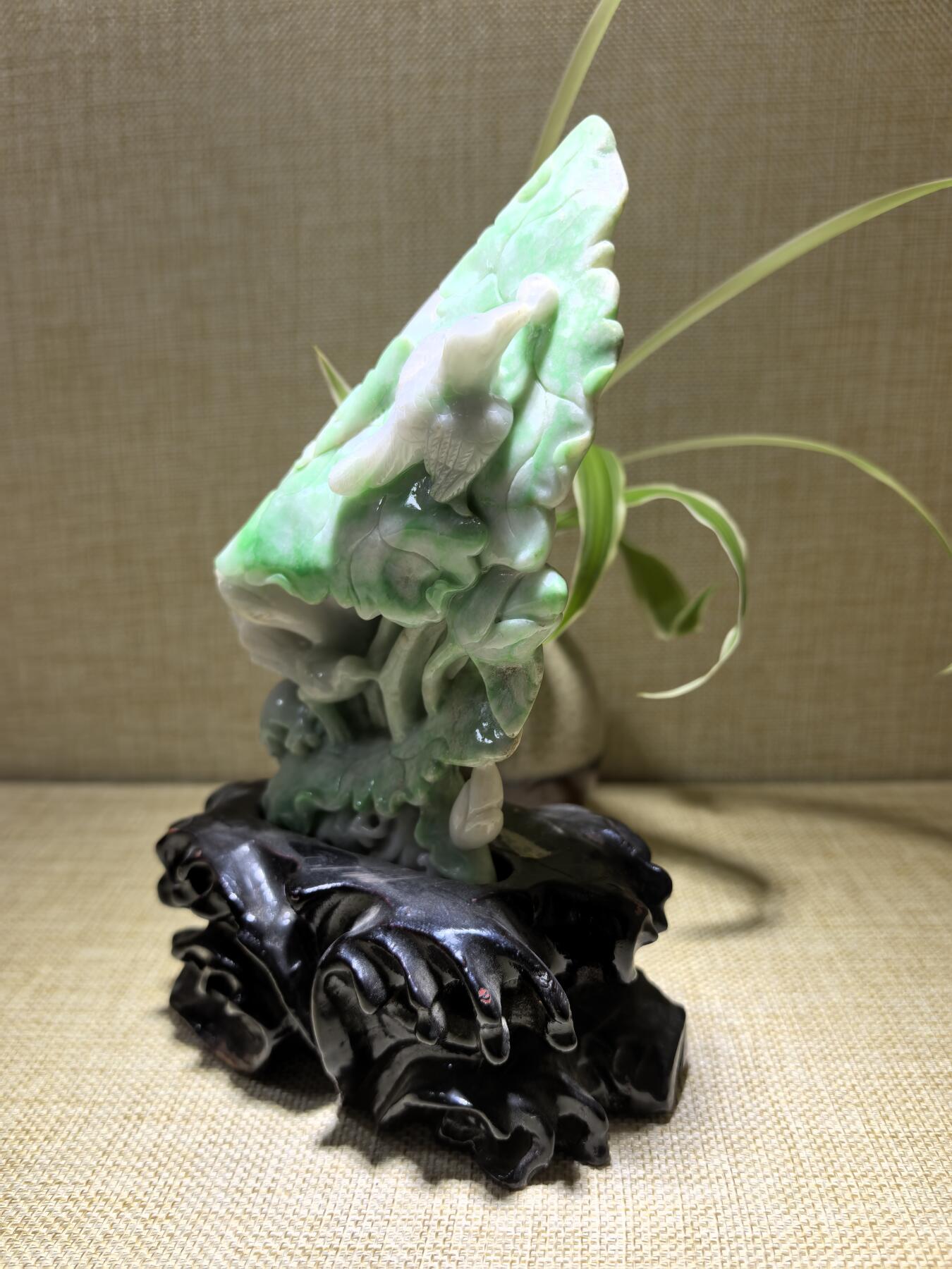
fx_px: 990
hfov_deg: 51.4
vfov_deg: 65.3
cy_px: 634
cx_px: 476
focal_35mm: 27
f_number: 2
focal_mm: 6.98
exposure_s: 1/134
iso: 50
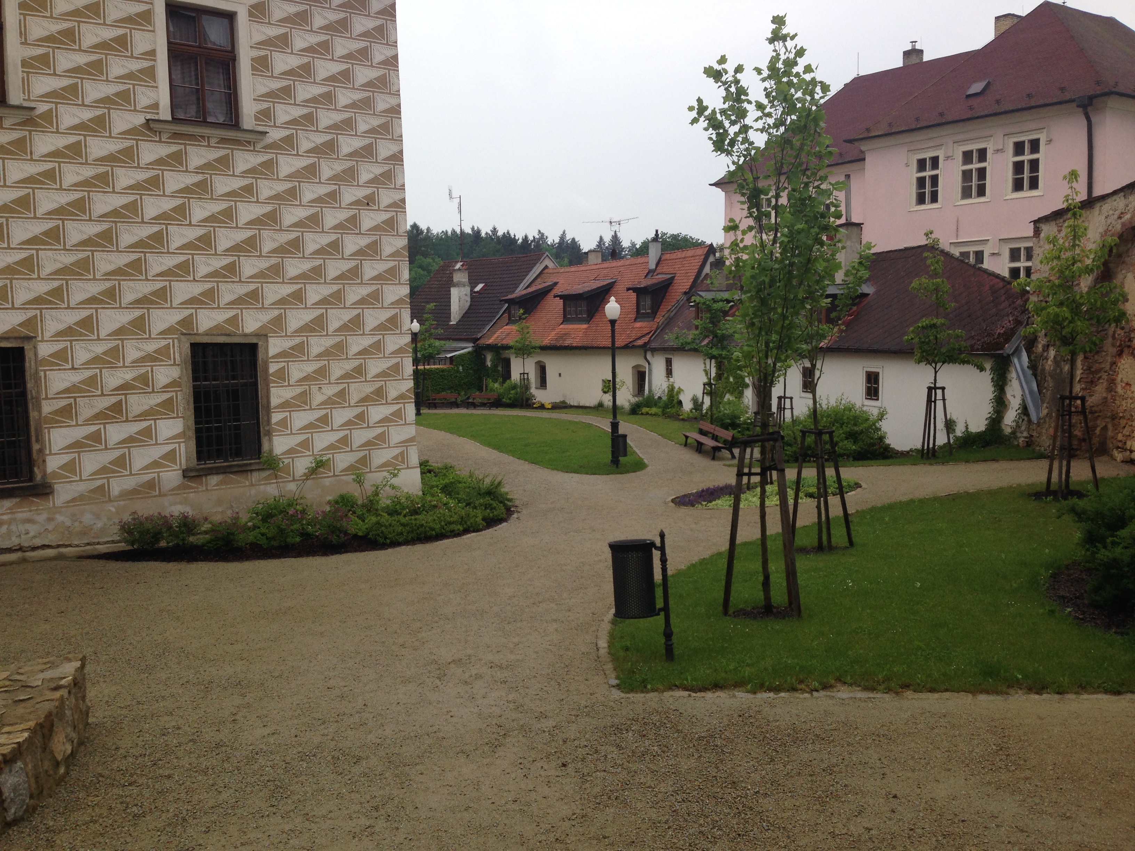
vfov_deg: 42.9
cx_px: 568
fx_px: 1082
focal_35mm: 33
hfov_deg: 55.4
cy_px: 426
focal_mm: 4.12
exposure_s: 1/686
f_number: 2.4
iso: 50
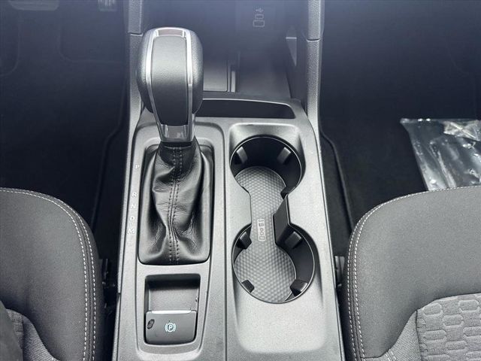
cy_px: 180
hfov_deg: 71.6
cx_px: 240
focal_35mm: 24
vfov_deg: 56.8
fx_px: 333
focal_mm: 6.76
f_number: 1.78
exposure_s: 1/60
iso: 800
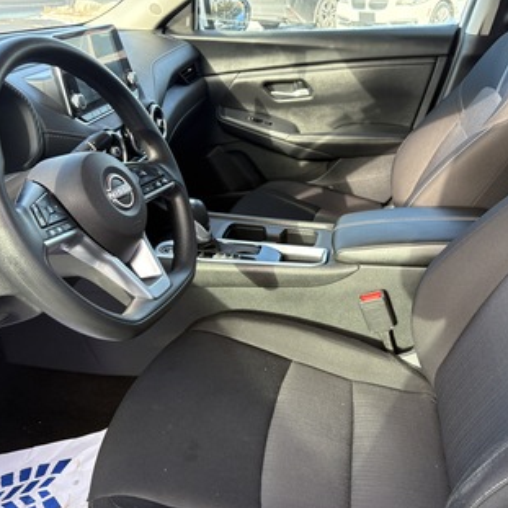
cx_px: 319
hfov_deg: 52.0
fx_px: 515
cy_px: 256
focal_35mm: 31
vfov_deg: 52.5
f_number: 1.6
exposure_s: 1/201
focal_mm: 5.96
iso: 100
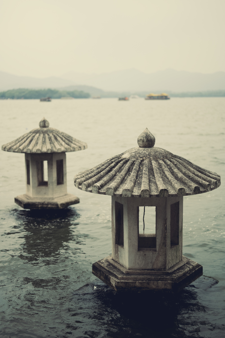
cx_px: 112
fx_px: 469
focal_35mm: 50
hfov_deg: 27.0
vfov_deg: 39.6
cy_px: 169
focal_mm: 50
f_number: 2
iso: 500
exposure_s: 1/1600
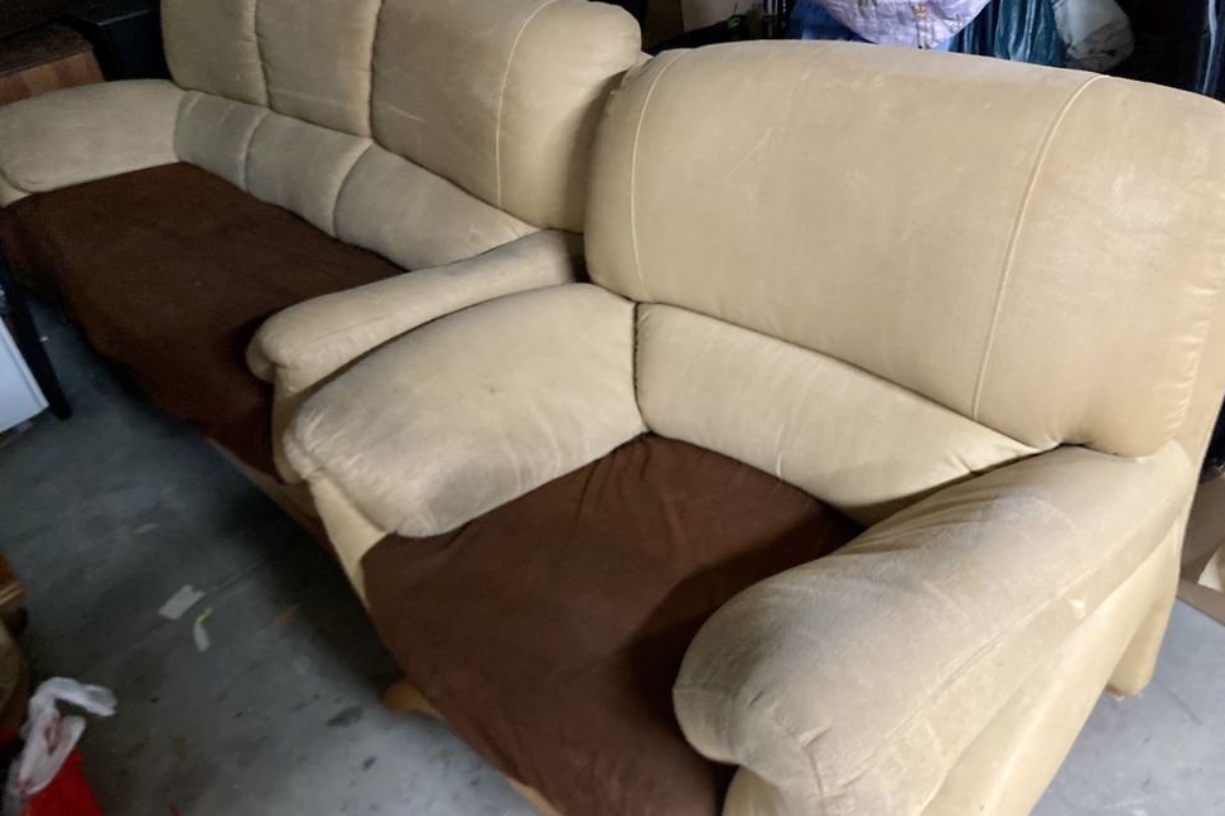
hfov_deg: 61.9
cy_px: 414
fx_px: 1021
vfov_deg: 43.6
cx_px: 604
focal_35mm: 30
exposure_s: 1/25
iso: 640
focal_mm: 3.99
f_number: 1.8
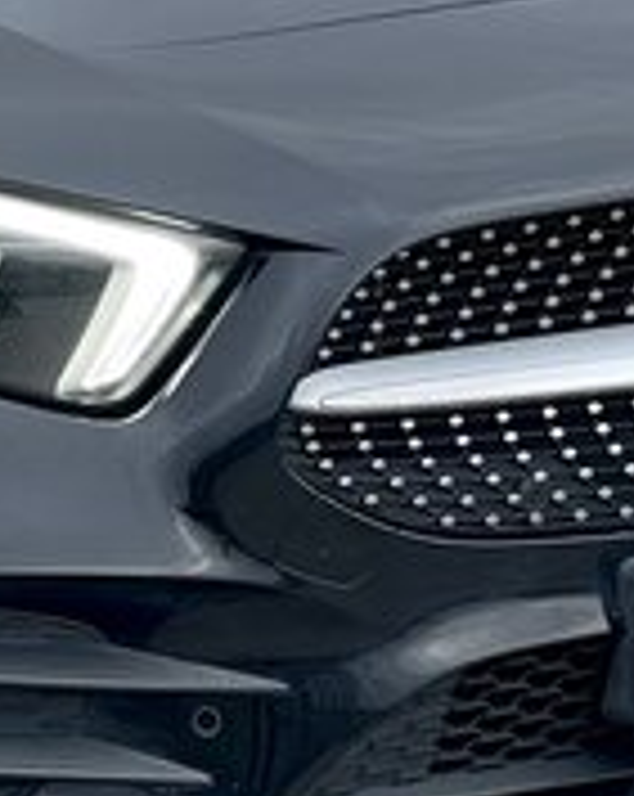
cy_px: -94
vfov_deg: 8.3
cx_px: -301
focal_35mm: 230
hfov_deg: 6.6
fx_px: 5409
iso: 32
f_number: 2
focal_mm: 6
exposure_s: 1/99
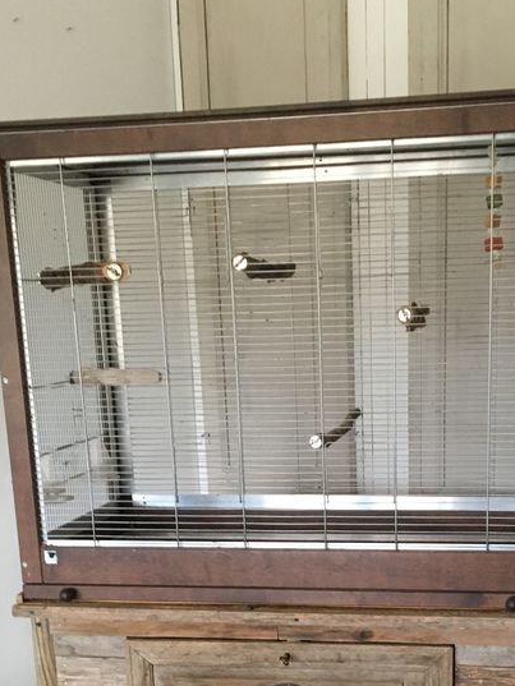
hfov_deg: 27.0
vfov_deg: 34.1
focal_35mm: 54
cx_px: 323
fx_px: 1071
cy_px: 580
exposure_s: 1/20
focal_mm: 4.15
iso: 200
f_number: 2.2
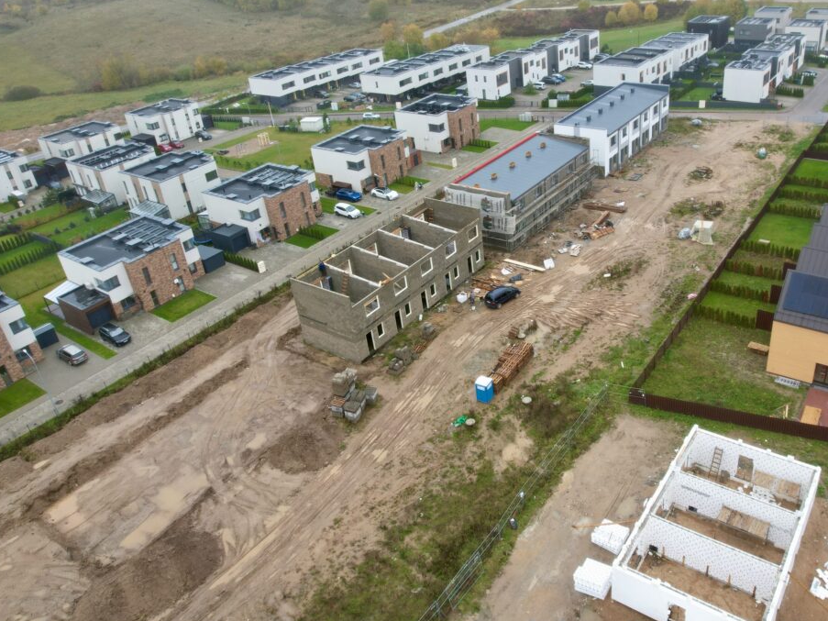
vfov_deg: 56.8
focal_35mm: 24
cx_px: 462
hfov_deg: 71.4
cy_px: 310
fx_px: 574
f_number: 2.8
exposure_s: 1/250
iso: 100
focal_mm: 8.38
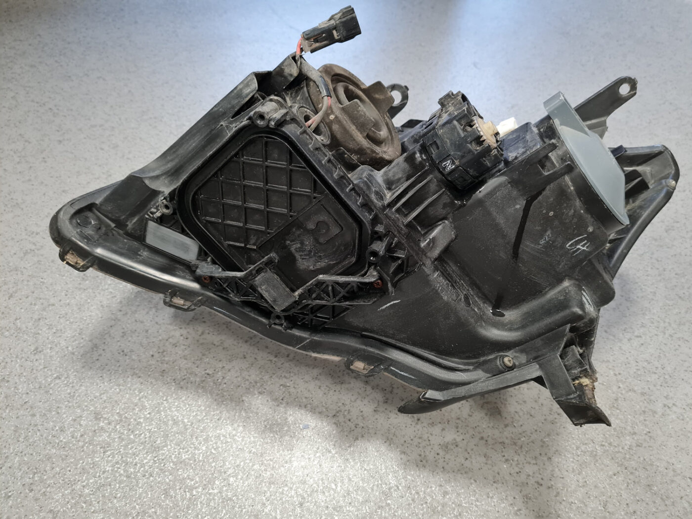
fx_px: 520
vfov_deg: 53.1
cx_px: 346
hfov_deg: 67.3
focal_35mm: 26
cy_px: 260
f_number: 1.8
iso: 320
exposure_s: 1/50
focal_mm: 5.4
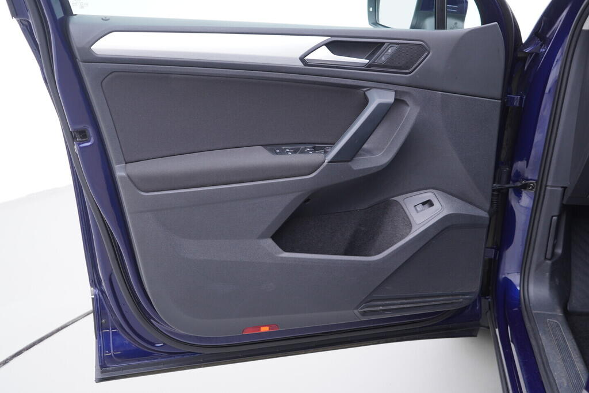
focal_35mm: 36
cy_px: 196
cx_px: 294
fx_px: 589
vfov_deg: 36.9
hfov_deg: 53.1
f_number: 2.8
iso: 160
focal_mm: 24
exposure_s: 1/40
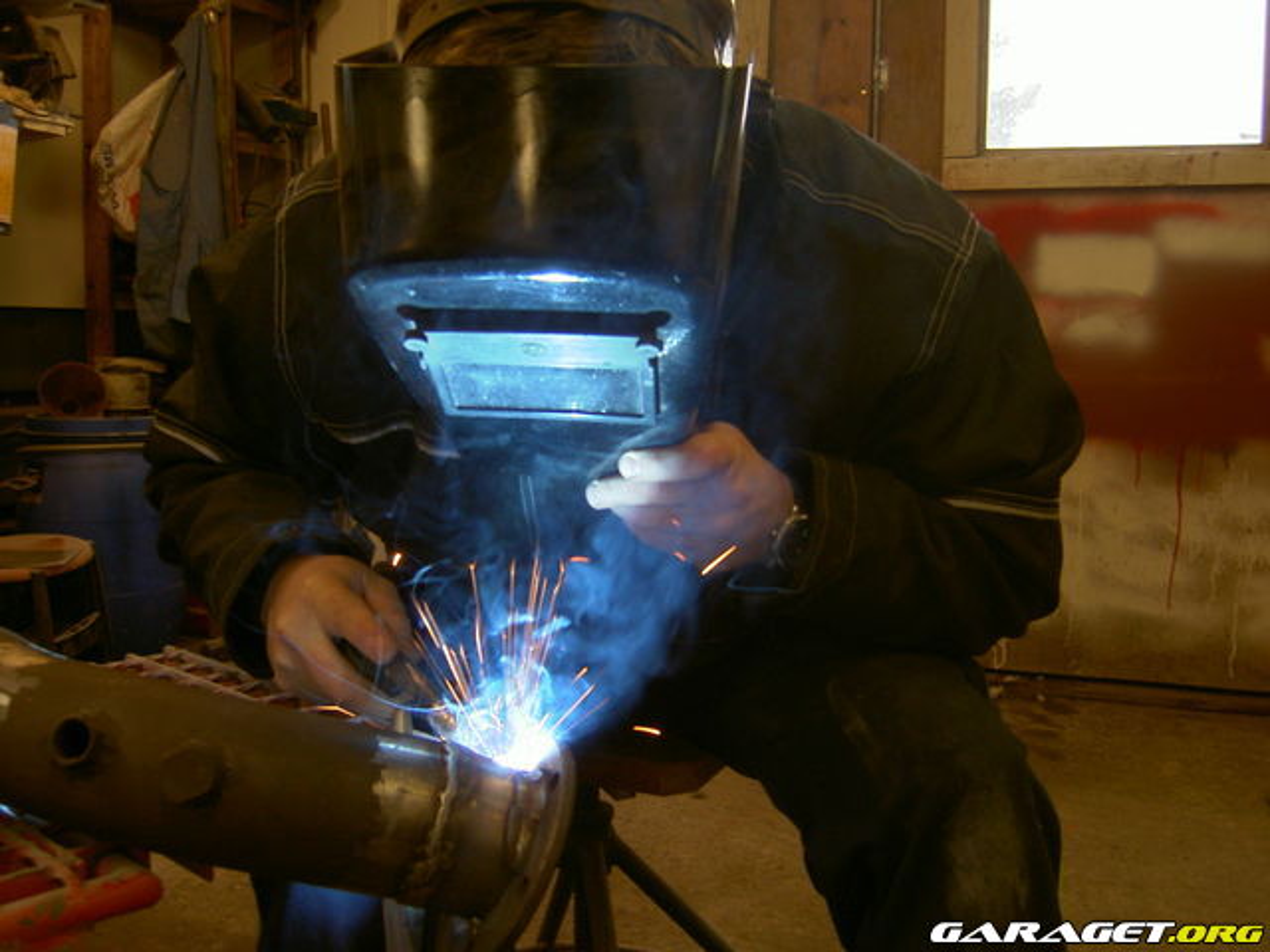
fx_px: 1247
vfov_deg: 41.8
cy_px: 476
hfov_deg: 54.0
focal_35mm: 34
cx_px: 635
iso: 100
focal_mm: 5.6
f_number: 2.8
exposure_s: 1/50
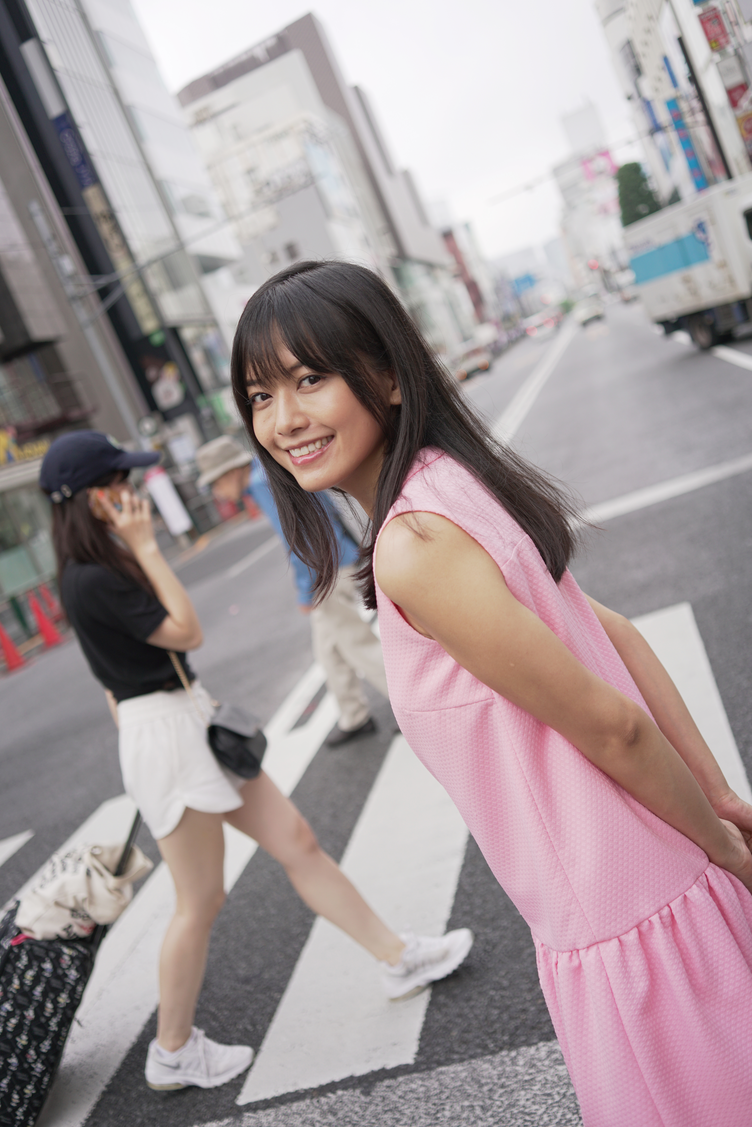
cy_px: 564
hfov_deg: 37.9
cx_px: 376
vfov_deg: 54.4
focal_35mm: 35
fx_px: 1096
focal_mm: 35
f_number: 2.8
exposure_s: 1/1000
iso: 200
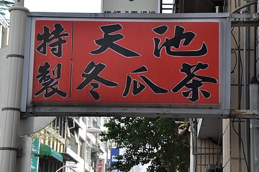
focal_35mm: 90
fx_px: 647
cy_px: 83
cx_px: 145
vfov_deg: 15.2
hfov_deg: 22.6
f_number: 10
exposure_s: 1/400
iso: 800
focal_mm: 46
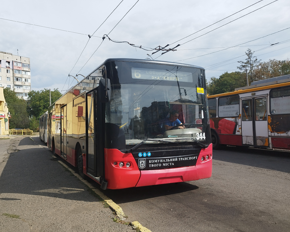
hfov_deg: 65.9
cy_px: 115
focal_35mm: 26
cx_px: 131
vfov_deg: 54.9
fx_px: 223
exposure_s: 1/899
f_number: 1.89
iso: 50
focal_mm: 5.89
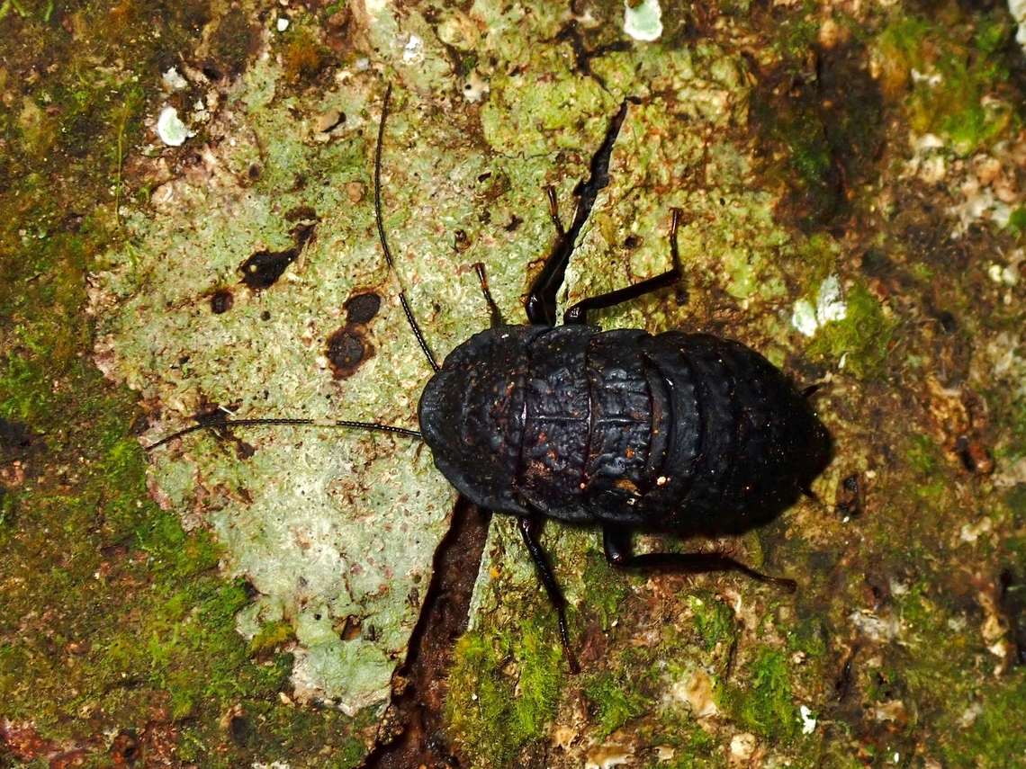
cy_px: 384
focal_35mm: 100
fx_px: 2964
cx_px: 513
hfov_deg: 19.6
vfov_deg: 14.8
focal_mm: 18
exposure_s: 1/200
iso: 250
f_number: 6.3
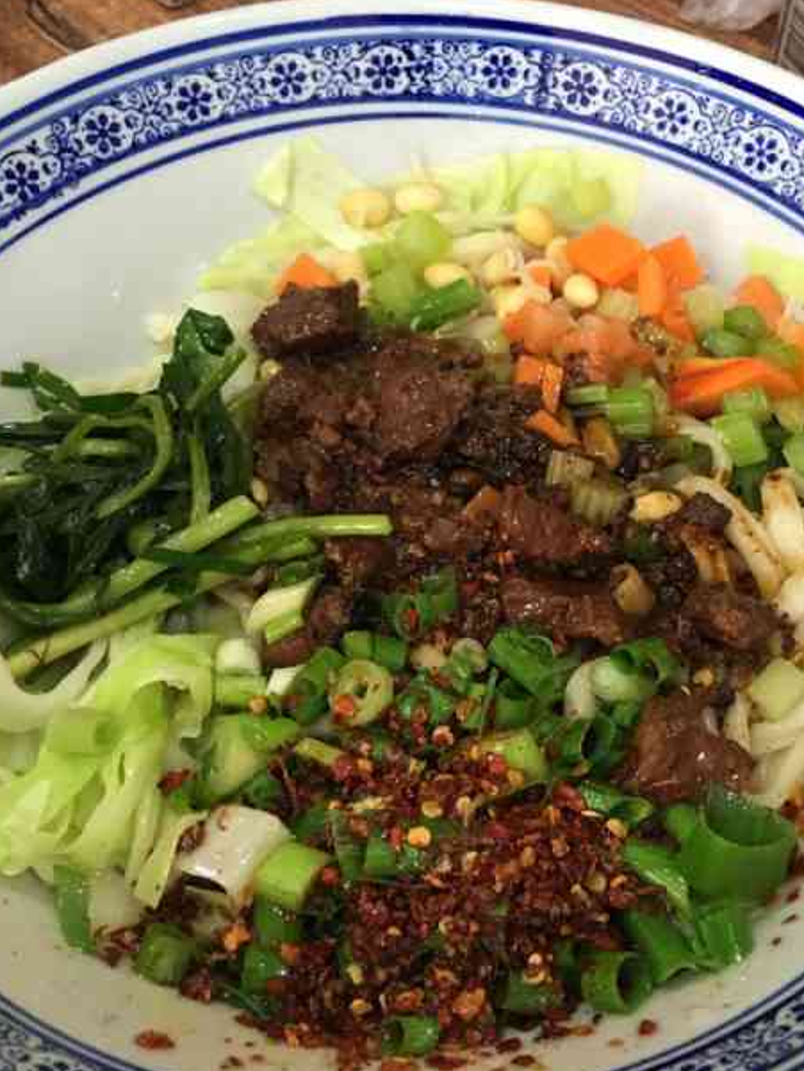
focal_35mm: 45
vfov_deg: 42.0
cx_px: 435
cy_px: 500
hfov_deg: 32.2
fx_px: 1393
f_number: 2.2
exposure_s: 1/17
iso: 80
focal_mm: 4.15
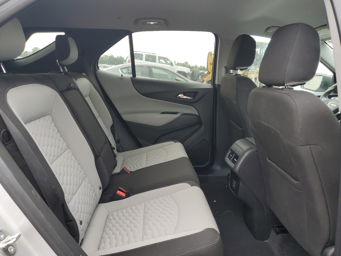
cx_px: 170
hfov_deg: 67.3
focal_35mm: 26
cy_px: 128
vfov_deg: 53.1
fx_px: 256
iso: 50
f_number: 1.5
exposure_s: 1/208
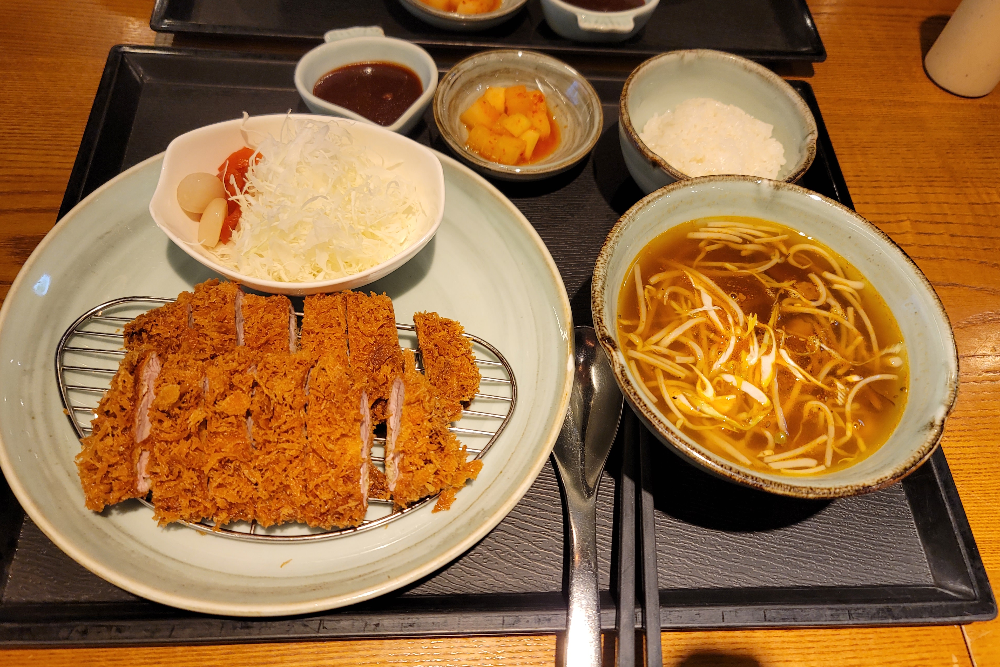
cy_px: 319
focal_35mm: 27
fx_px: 750
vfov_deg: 47.9
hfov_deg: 67.4
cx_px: 505
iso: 160
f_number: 1.8
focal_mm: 7
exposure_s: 1/60
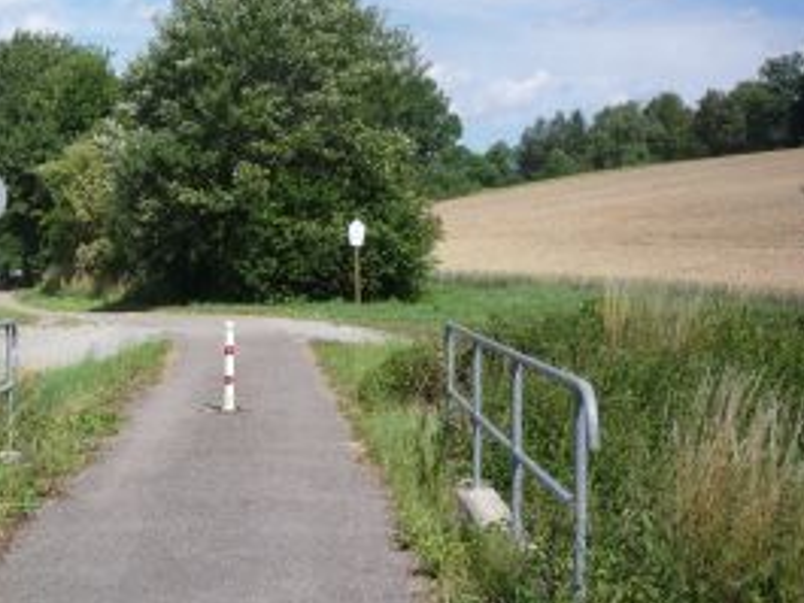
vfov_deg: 25.2
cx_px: 143
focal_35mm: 58
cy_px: 282
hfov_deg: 32.2
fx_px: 1348
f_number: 5
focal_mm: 5.2
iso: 100
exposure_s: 1/400
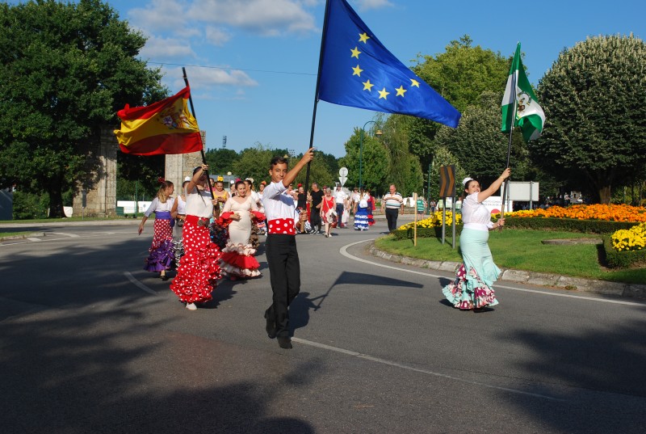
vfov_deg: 32.0
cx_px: 323
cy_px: 217
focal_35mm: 42
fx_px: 755
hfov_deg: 46.3
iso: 100
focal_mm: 28
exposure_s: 1/250
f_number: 8
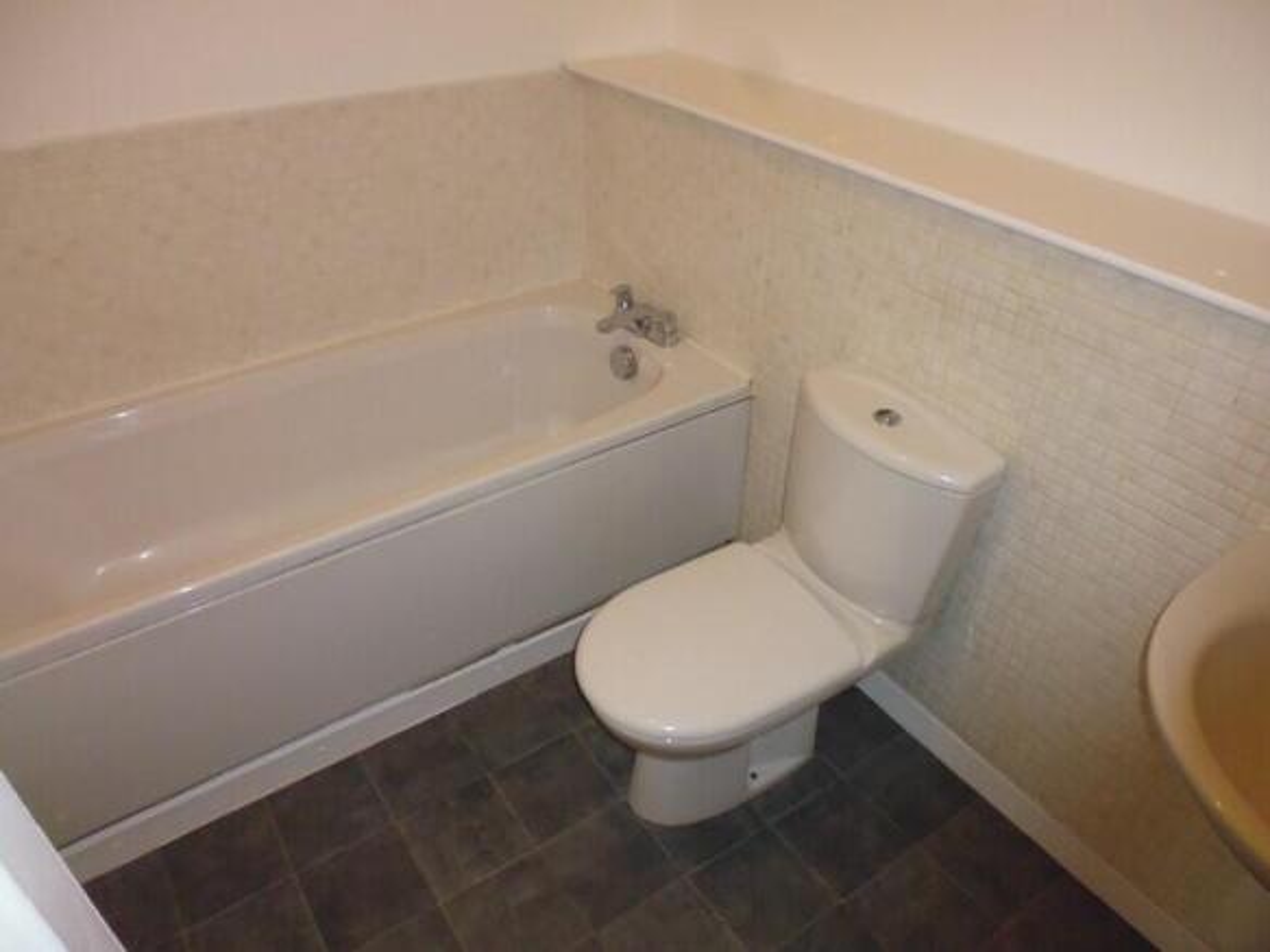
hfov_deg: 71.6
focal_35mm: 24
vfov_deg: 56.8
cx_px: 635
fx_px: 880
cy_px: 476
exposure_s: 1/60
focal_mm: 4.3
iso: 400
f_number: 2.8
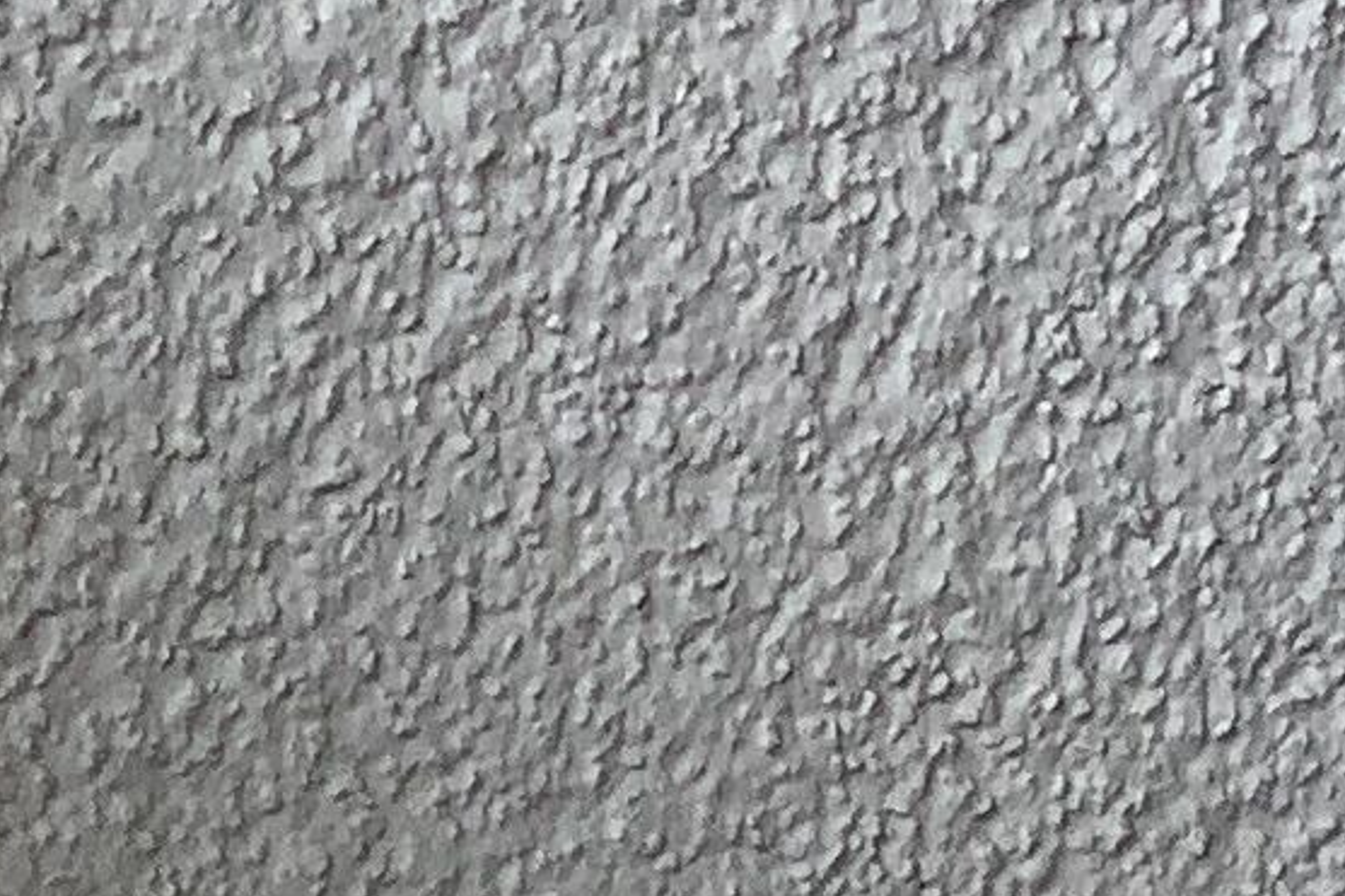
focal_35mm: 189
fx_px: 7059
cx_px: -452
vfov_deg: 6.6
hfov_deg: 10.6
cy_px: 2628
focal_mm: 3.3
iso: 32
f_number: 2.4
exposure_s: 1/100
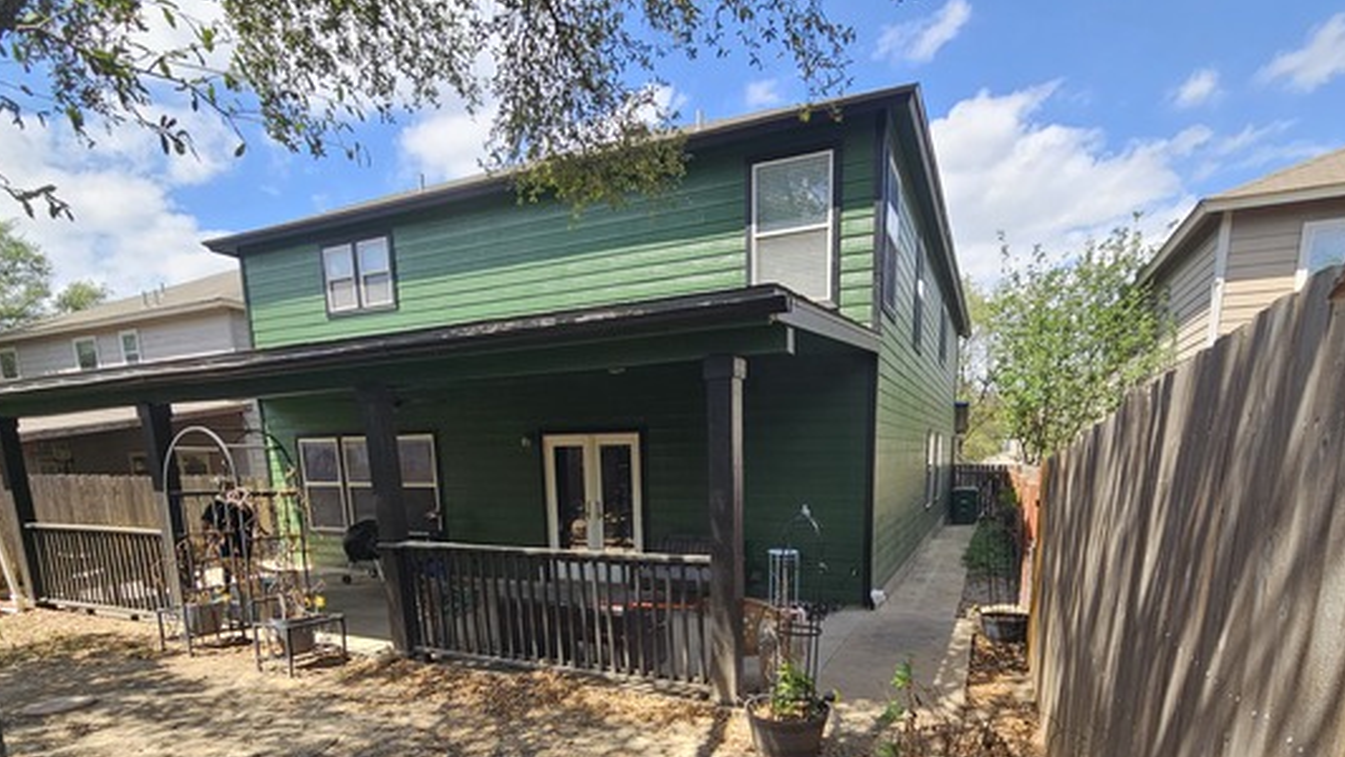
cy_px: 578
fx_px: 606
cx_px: 689
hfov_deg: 95.9
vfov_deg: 60.1
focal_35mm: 17
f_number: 2.2
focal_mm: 2.2
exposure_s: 1/786
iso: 50
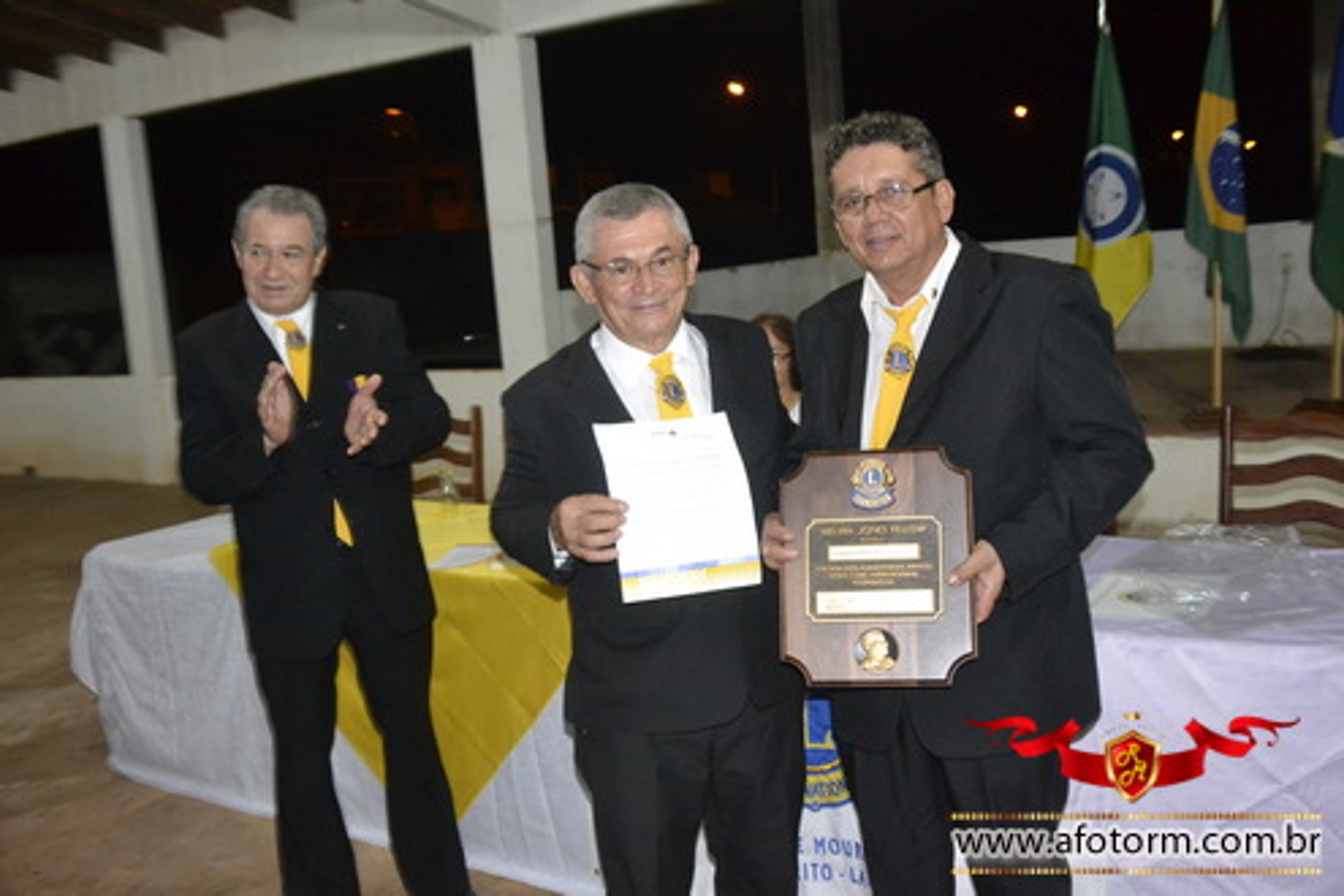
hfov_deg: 42.3
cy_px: 448
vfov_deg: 28.9
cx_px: 672
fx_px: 1736
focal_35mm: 46
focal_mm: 31
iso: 3200
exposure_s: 1/60
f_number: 4
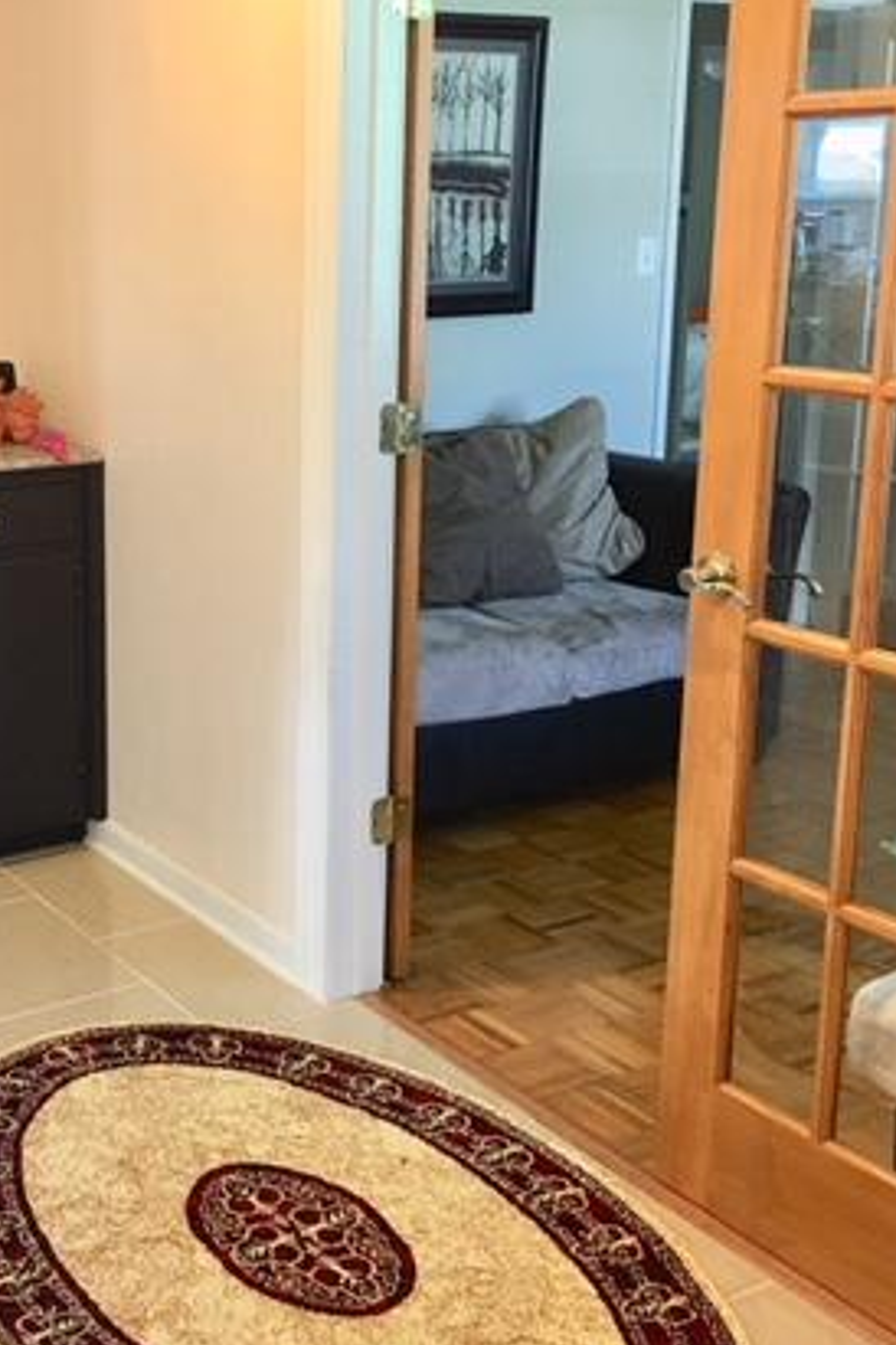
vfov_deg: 41.9
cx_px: 222
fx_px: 1755
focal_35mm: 47
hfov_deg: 28.2
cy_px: 622
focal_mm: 4.15
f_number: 2.2
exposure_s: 1/15
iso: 50
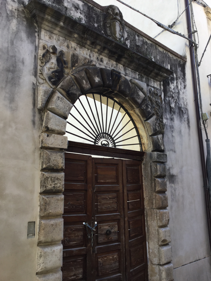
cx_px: 106
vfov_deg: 58.4
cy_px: 140
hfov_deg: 45.4
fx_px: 252
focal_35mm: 31
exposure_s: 1/205
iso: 25
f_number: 2.4
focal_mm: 3.3
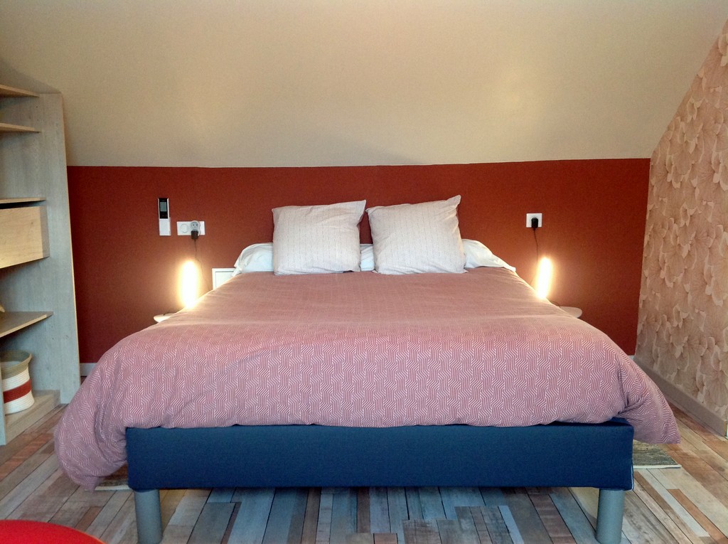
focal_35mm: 35
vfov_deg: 40.6
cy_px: 272
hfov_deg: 52.7
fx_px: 735
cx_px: 364
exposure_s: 1/17
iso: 160
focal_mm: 4.28
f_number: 2.4
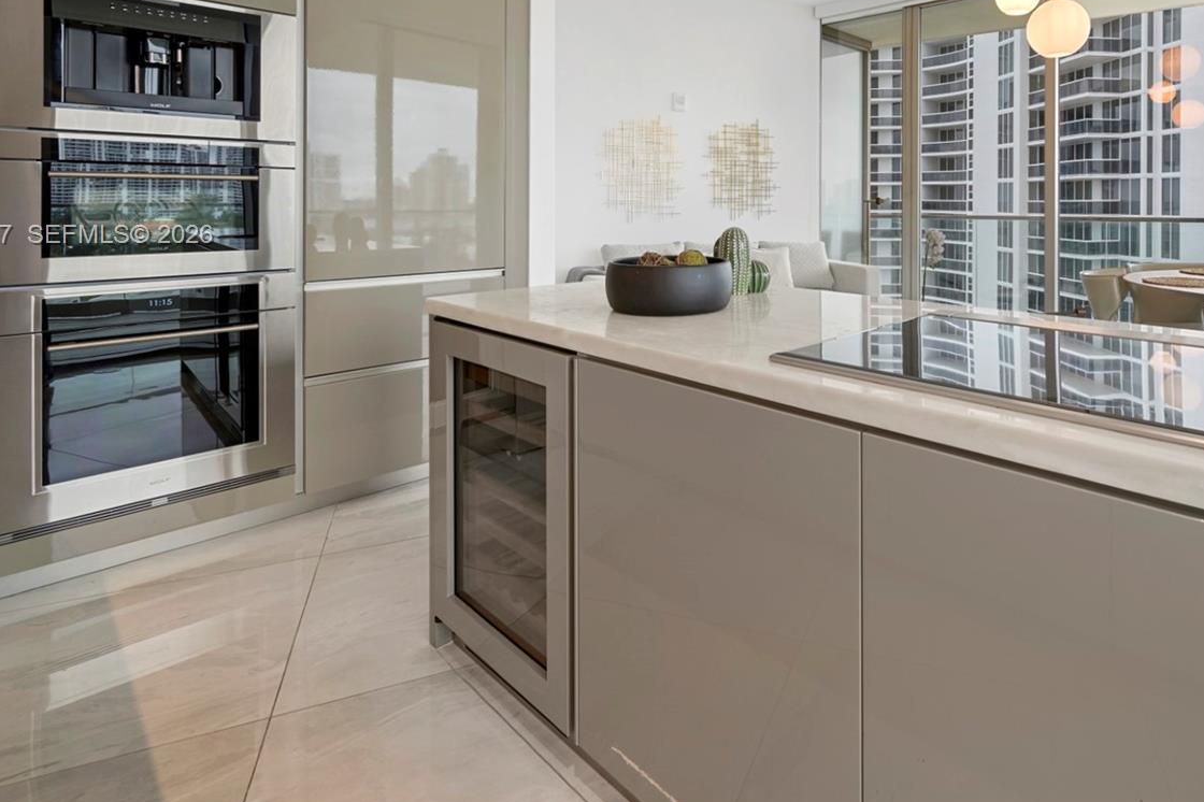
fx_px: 669
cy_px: 237
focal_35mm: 20
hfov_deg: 82.7
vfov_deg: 59.7
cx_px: 739
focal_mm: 14
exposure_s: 1/4
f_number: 9
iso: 100
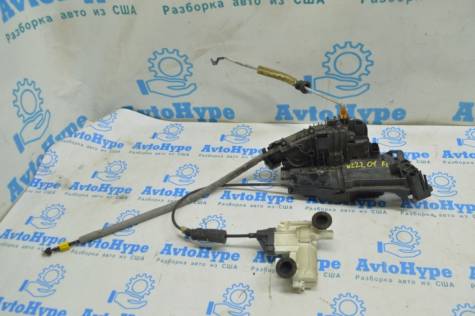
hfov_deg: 57.3
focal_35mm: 33
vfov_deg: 39.9
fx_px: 435
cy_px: 158
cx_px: 238
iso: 400
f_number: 5.6
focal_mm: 22
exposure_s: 1/20
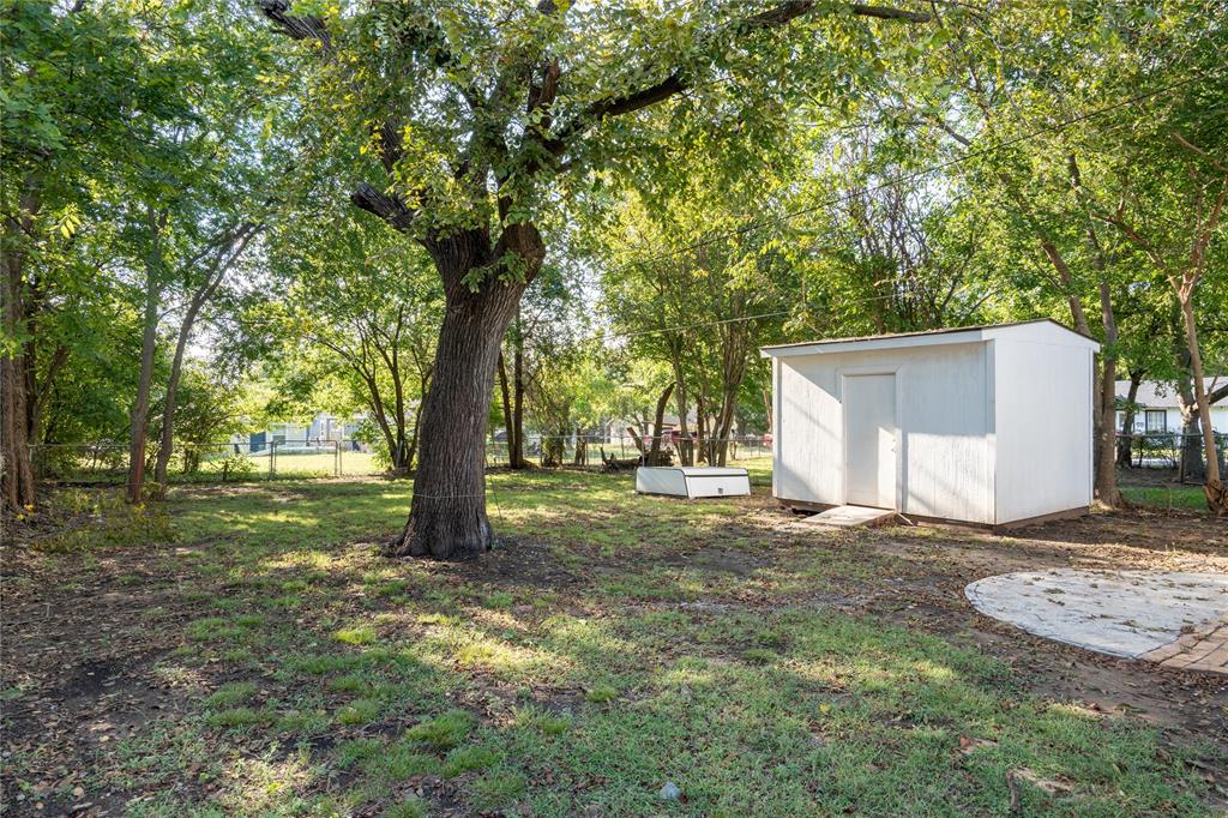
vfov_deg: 61.9
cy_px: 409
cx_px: 614
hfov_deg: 84.0
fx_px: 682
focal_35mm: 20
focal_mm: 20
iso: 100
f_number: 9
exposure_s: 1/100
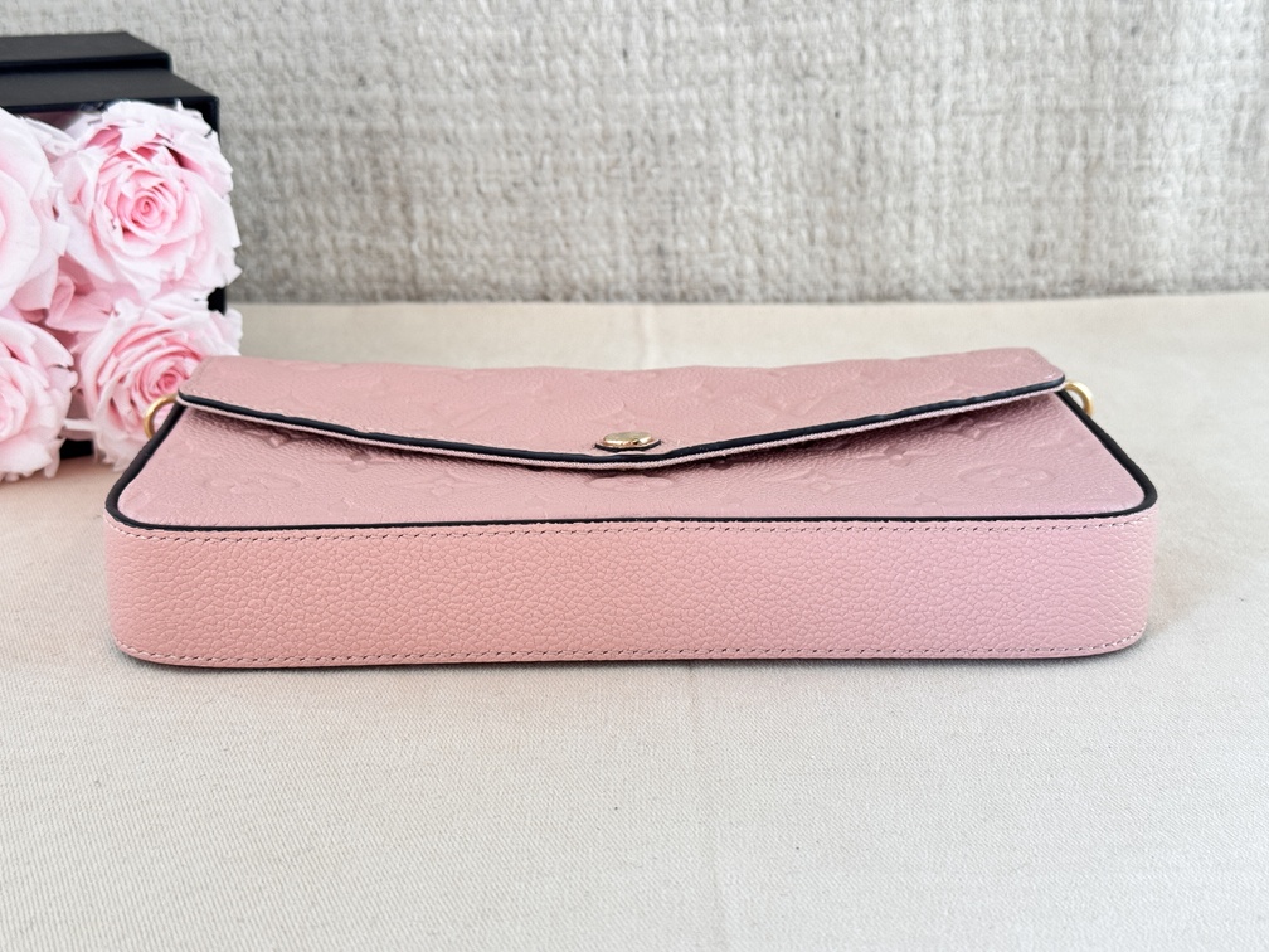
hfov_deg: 39.7
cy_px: 476
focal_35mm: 48
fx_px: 1760
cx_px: 634
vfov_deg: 30.3
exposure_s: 1/107
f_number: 1.78
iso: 50
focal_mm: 6.76
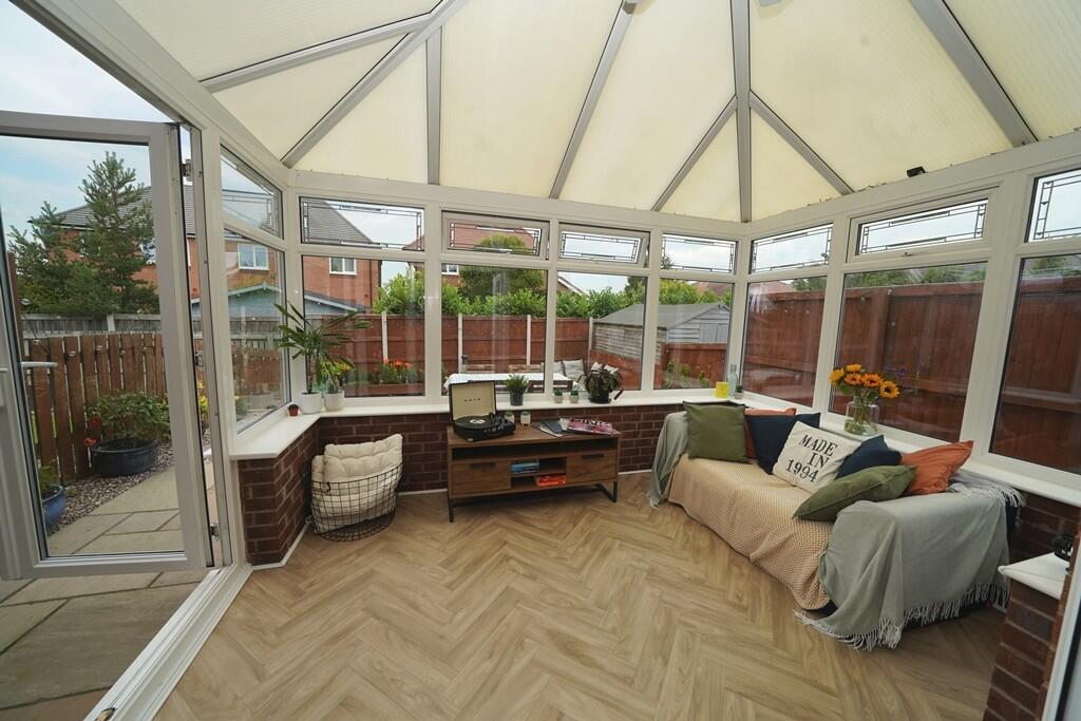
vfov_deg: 90.0
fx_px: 360
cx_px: 540
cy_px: 360
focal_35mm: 12
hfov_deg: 112.6
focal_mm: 12
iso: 100
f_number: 8
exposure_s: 1/200
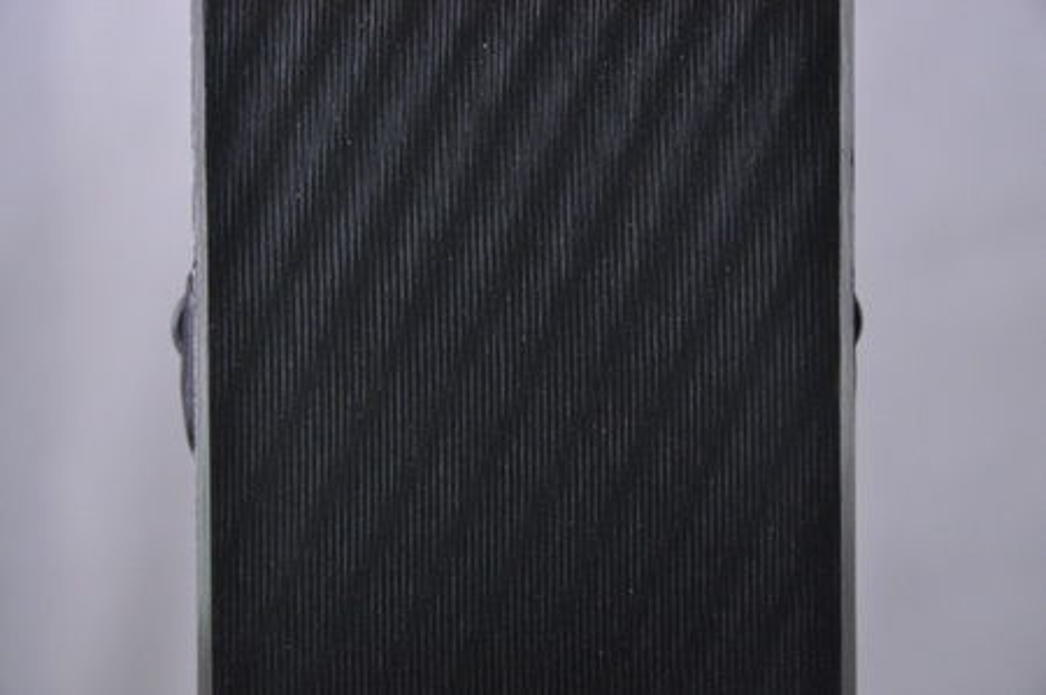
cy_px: 348
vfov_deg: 8.7
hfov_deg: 13.1
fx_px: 4571
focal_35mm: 158
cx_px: 523
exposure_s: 1/125
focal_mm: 105
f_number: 9.5
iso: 3200
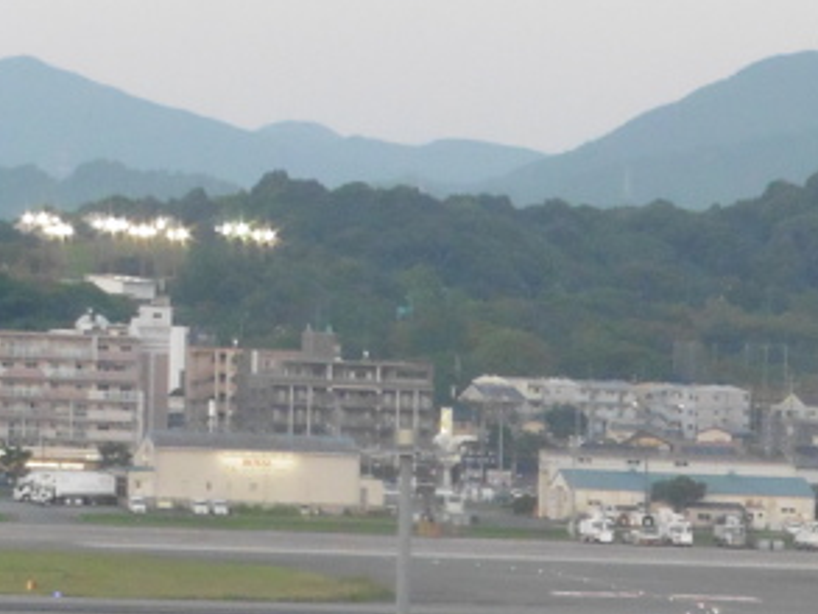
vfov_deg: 5.0
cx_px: 1276
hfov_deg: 6.6
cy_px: 1013
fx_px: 7021
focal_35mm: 297
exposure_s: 1/20
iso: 400
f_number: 5.2
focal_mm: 15.1
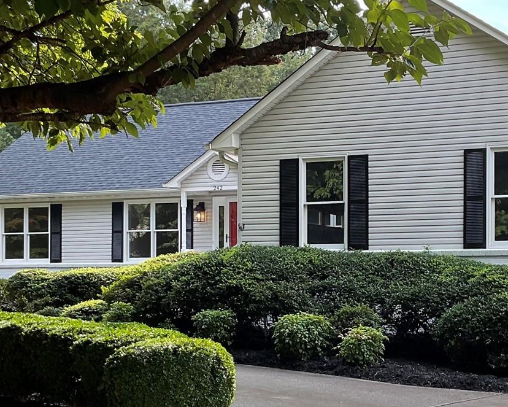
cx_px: 306
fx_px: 1053
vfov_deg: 21.8
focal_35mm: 70
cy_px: 264
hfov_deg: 27.1
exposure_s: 1/191
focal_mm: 3
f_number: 1.8
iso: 16
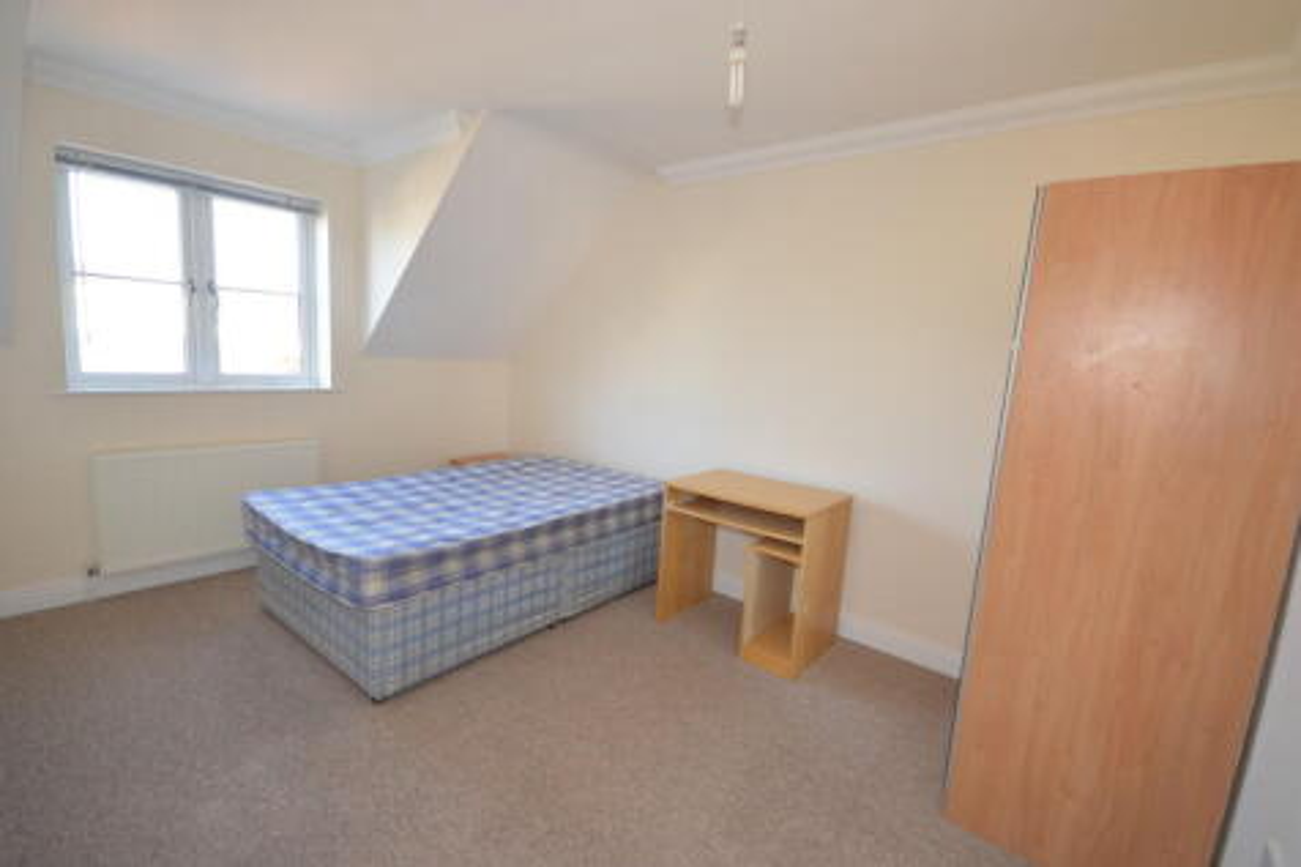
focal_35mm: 15
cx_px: 650
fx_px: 542
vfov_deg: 77.3
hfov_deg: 100.4
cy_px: 434
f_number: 4
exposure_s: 1/60
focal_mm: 10
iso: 560
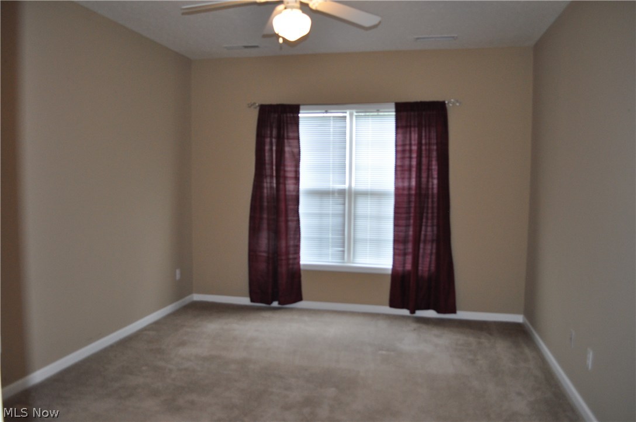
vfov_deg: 47.8
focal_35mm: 27
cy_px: 211
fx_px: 476
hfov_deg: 67.5
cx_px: 318
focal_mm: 18
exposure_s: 1/125
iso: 720
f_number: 3.5
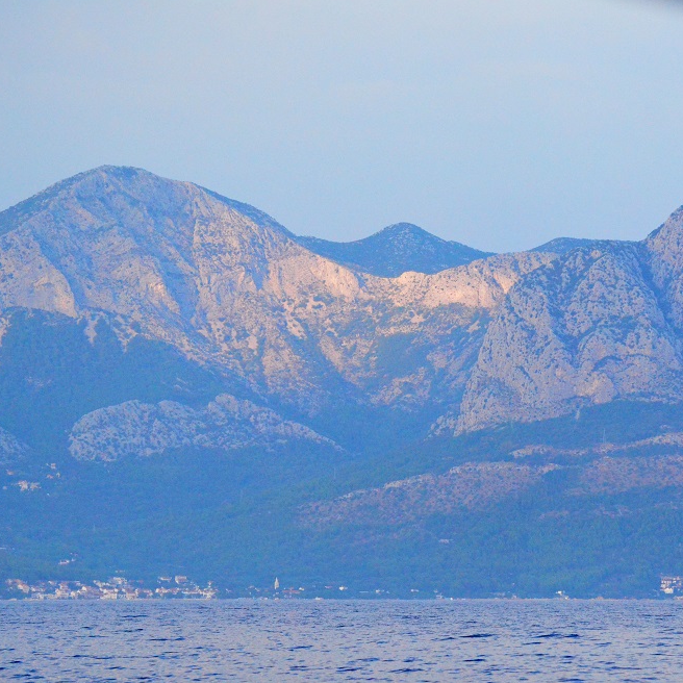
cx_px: 424
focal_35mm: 213
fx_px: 4755
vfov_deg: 8.2
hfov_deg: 8.2
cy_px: 341
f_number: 4.5
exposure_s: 1/8000
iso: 5000
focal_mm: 110
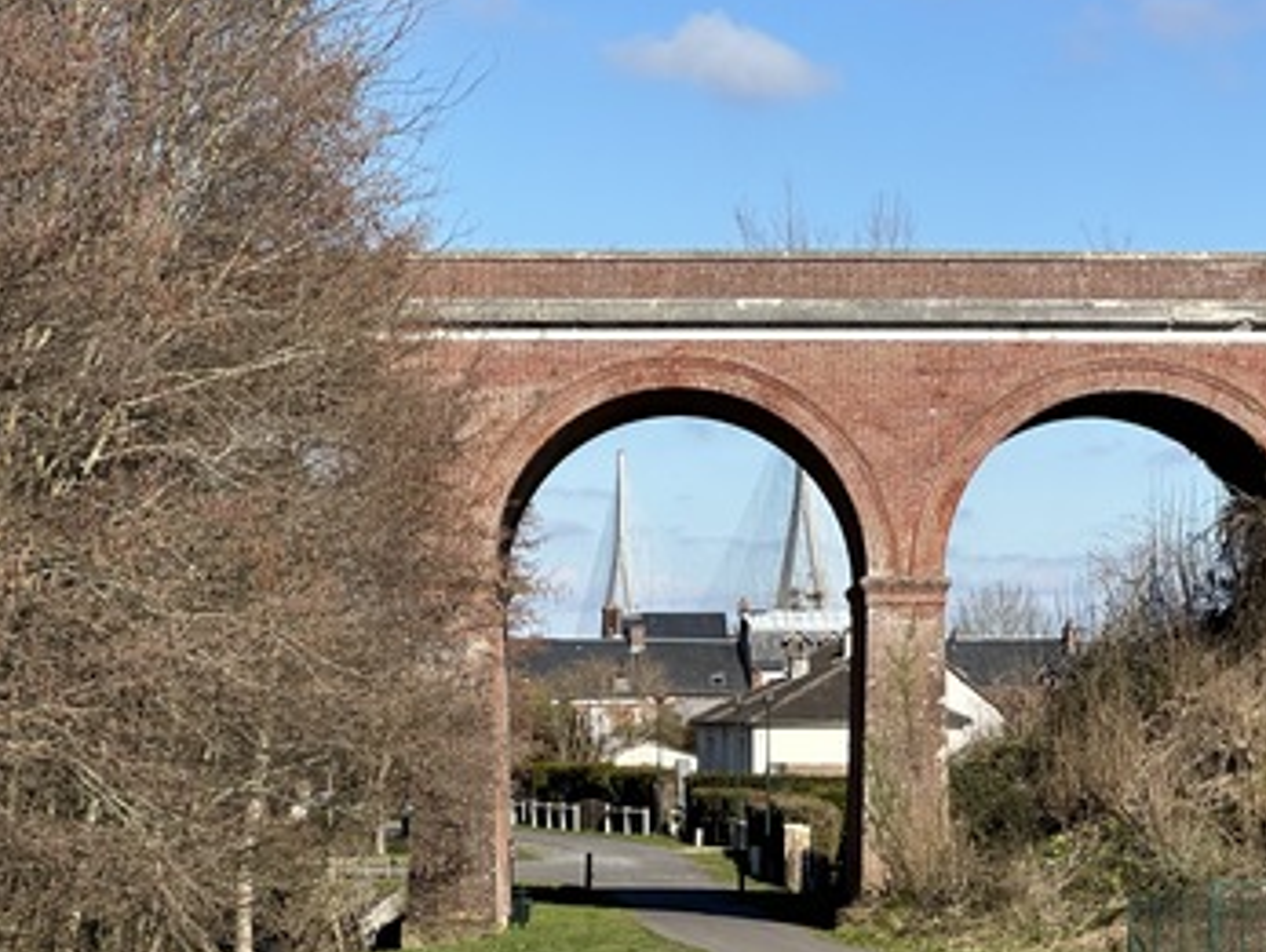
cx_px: 854
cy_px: 591
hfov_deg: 14.8
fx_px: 4869
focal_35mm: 133
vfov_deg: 11.2
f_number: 2.8
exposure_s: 1/867
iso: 32
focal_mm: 9
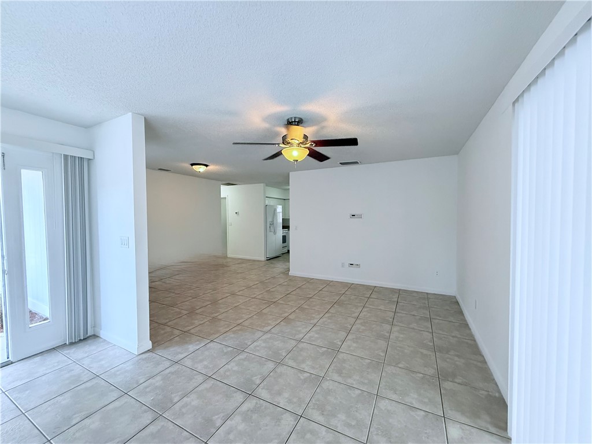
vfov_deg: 85.7
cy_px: 222
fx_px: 239
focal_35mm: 14
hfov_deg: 102.1
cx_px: 296
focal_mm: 2.22
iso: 640
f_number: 2.2
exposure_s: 1/120
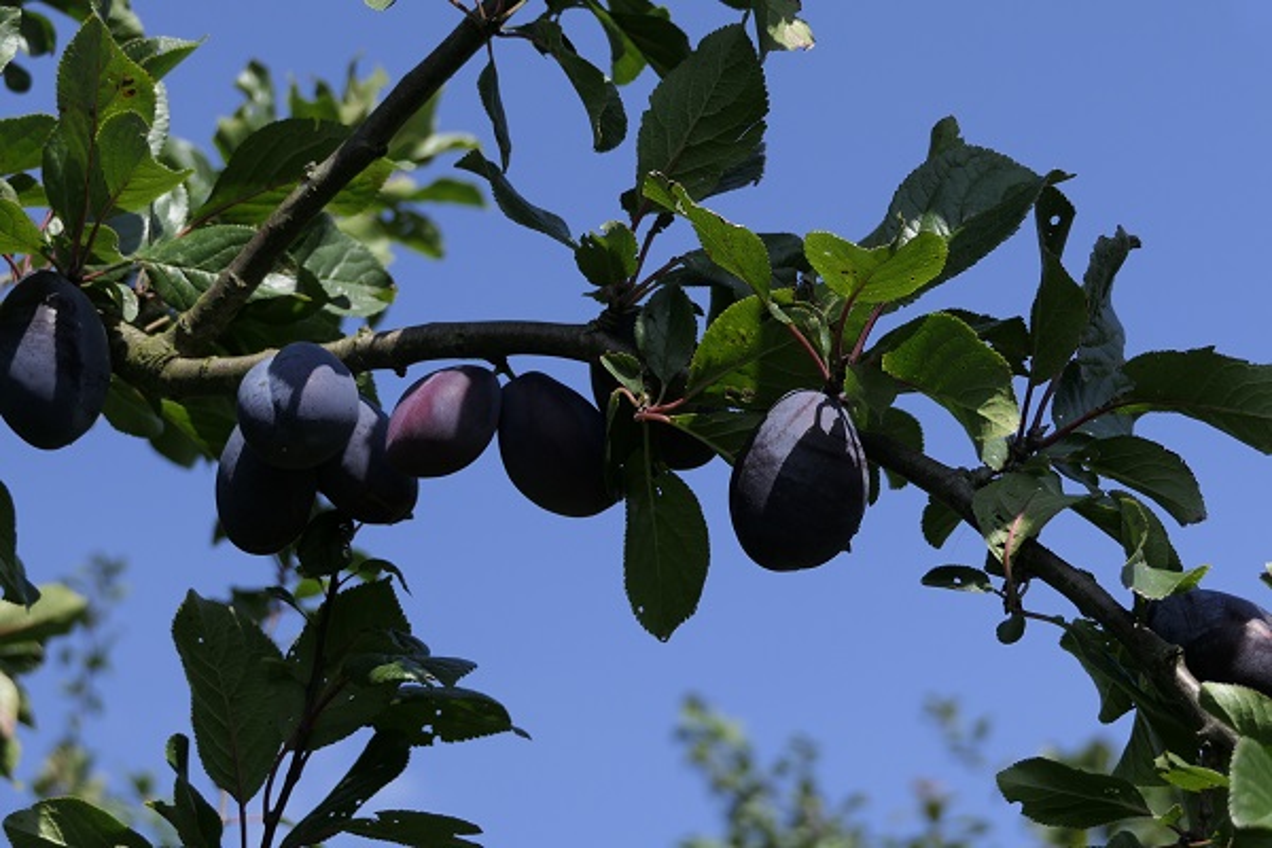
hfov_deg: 18.8
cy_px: 424
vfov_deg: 12.6
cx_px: 636
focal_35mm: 109
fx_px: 3851
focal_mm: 40
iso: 125
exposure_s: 1/800
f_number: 4.2
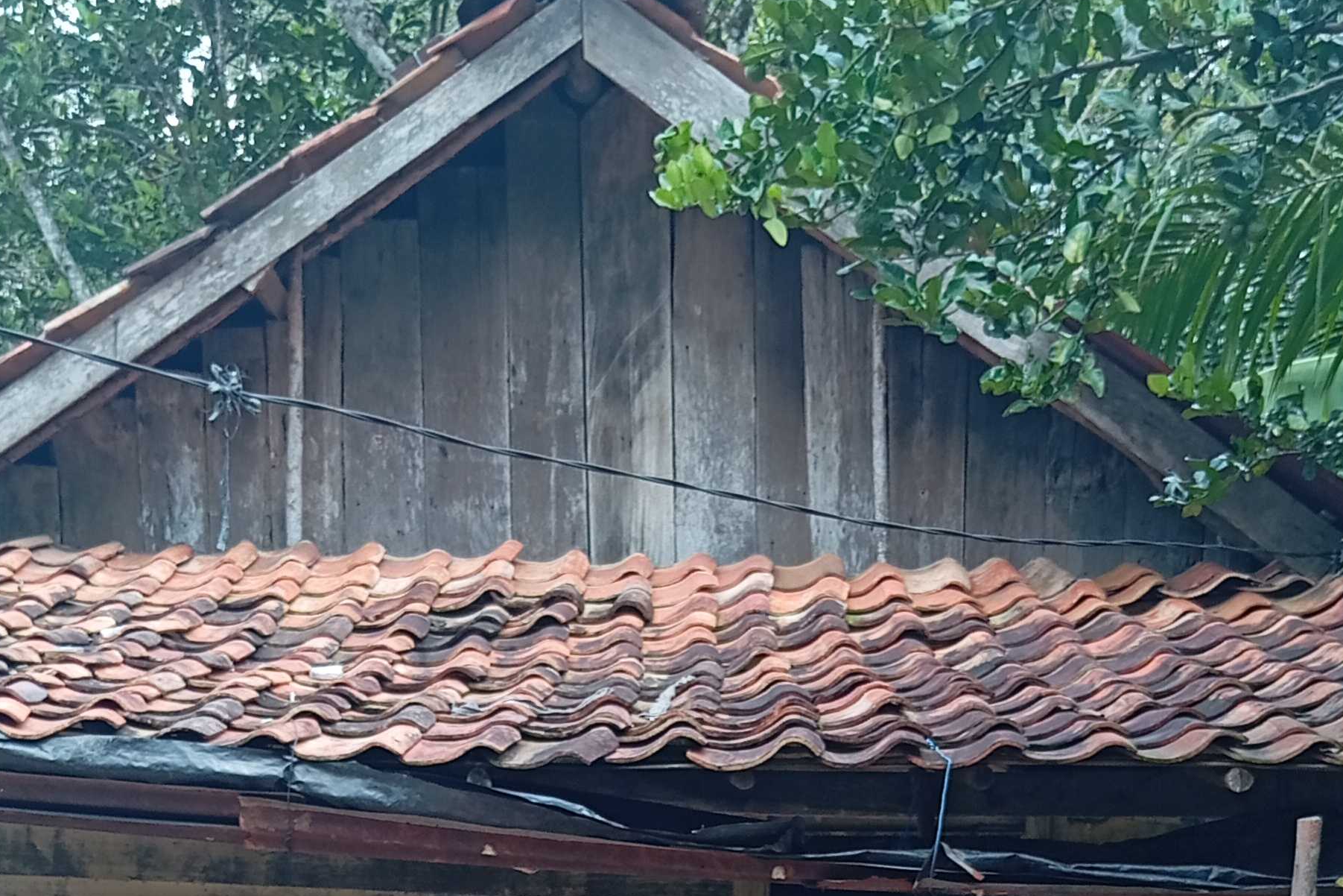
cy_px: 1310
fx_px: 2462
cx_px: 710
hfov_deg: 30.5
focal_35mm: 66
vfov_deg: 18.5
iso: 50
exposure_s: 1/217
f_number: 1.8
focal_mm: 4.25
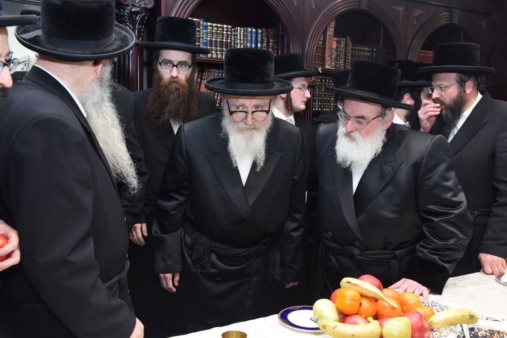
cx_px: 254
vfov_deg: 37.9
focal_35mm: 35
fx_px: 493
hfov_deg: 54.4
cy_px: 169
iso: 1000
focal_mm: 35
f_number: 5.6
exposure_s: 1/160
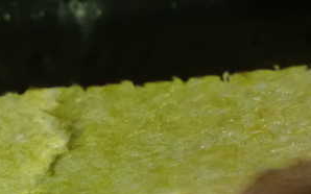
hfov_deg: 21.6
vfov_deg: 13.9
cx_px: 26
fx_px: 796
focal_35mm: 94
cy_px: 126
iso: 1600
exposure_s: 1/40
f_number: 2.9
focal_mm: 7.84
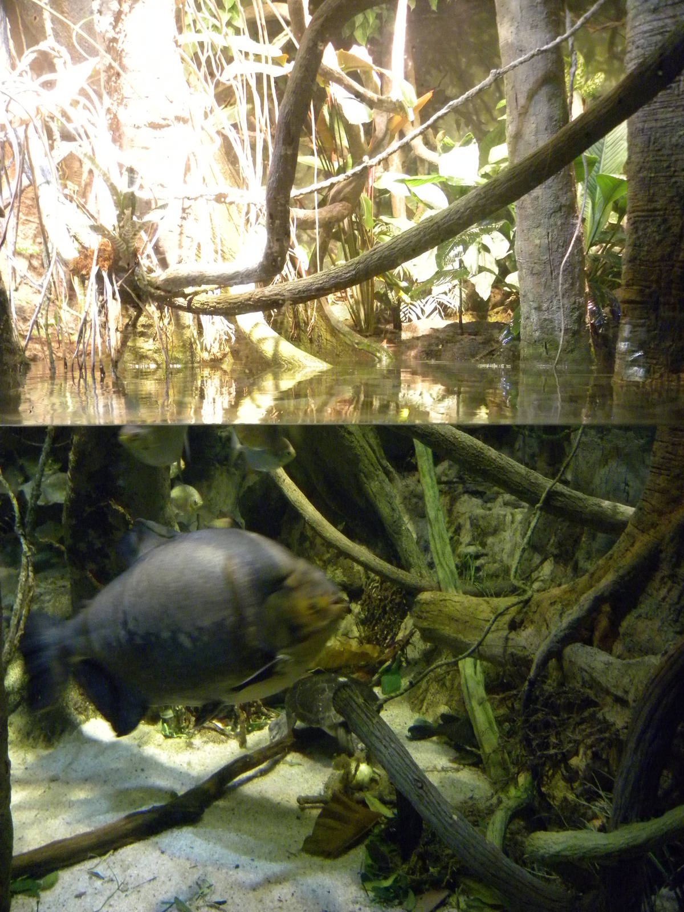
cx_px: 342
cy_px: 456
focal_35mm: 26
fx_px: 685
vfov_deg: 67.3
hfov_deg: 53.1
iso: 441
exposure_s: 1/9.6
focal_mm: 4.6
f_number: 2.8
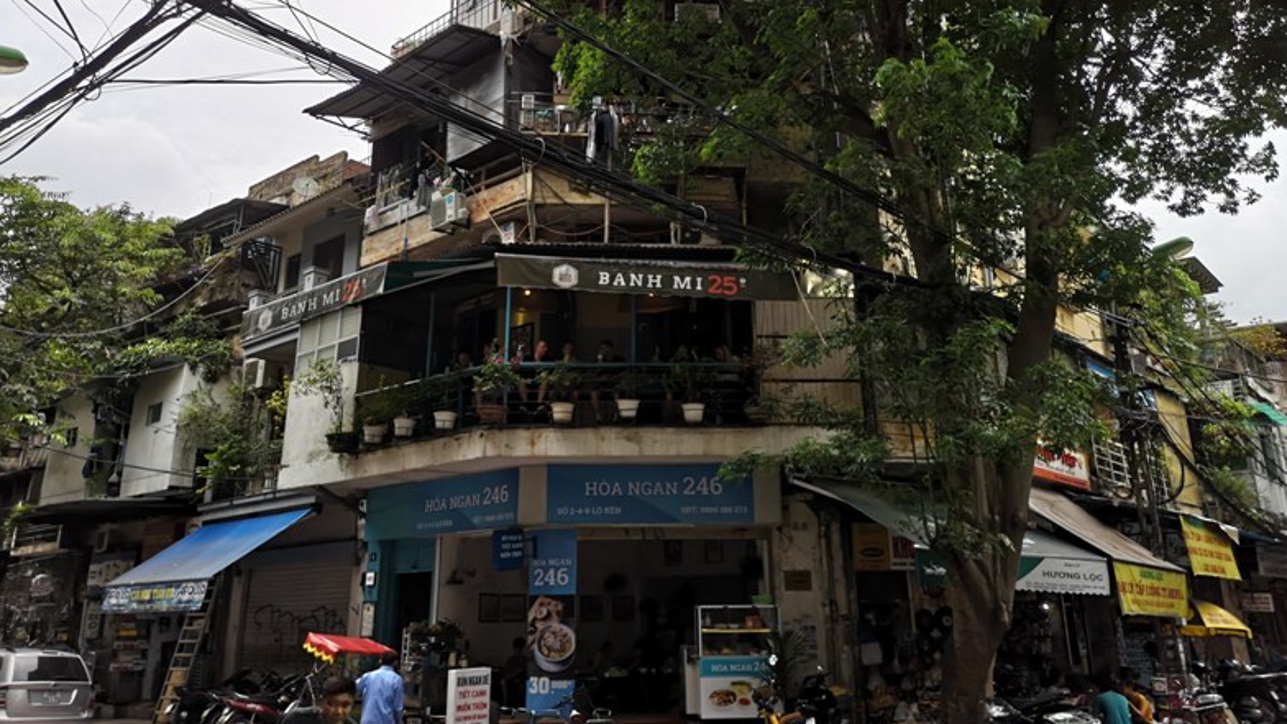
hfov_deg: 64.3
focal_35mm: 30
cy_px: 277
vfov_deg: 38.7
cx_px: 647
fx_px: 1024
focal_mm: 3.95
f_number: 1.8
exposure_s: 1/2155
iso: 50
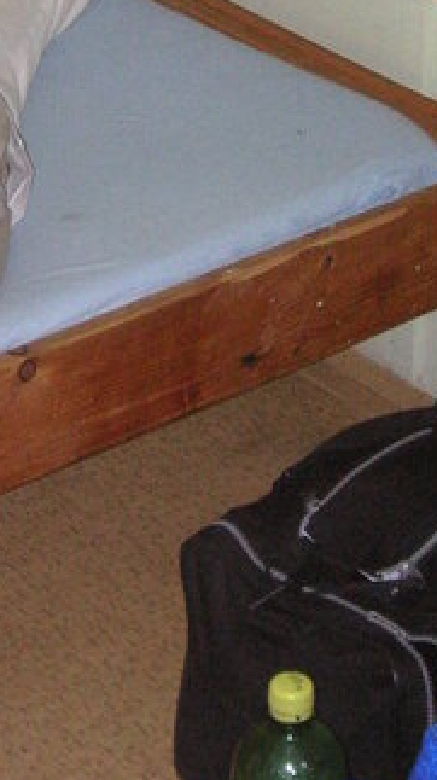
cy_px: 31
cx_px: -22
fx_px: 2624
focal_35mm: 127
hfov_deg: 9.4
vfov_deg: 16.6
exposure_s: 1/45
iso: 160
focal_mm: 7.8
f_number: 3.3
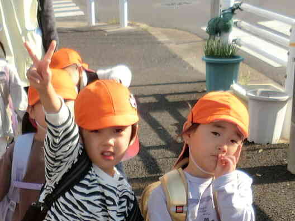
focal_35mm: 97
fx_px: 827
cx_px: 80
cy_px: 362
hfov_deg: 20.1
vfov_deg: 14.0
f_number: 3.5
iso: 80
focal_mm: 4.5
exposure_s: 1/500
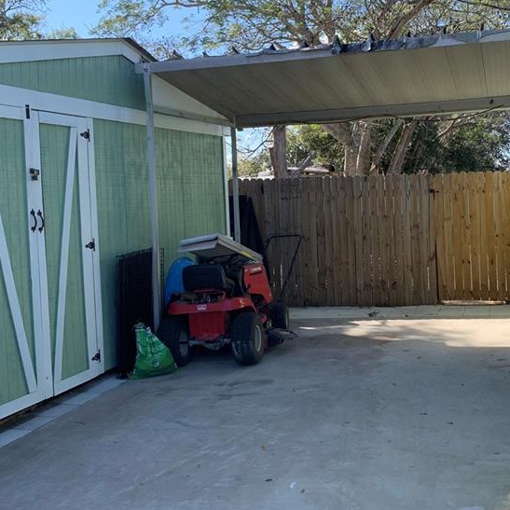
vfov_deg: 38.9
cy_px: 191
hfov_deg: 38.8
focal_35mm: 43
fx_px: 717
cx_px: 331
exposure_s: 1/789
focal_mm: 4.25
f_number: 1.8
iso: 25
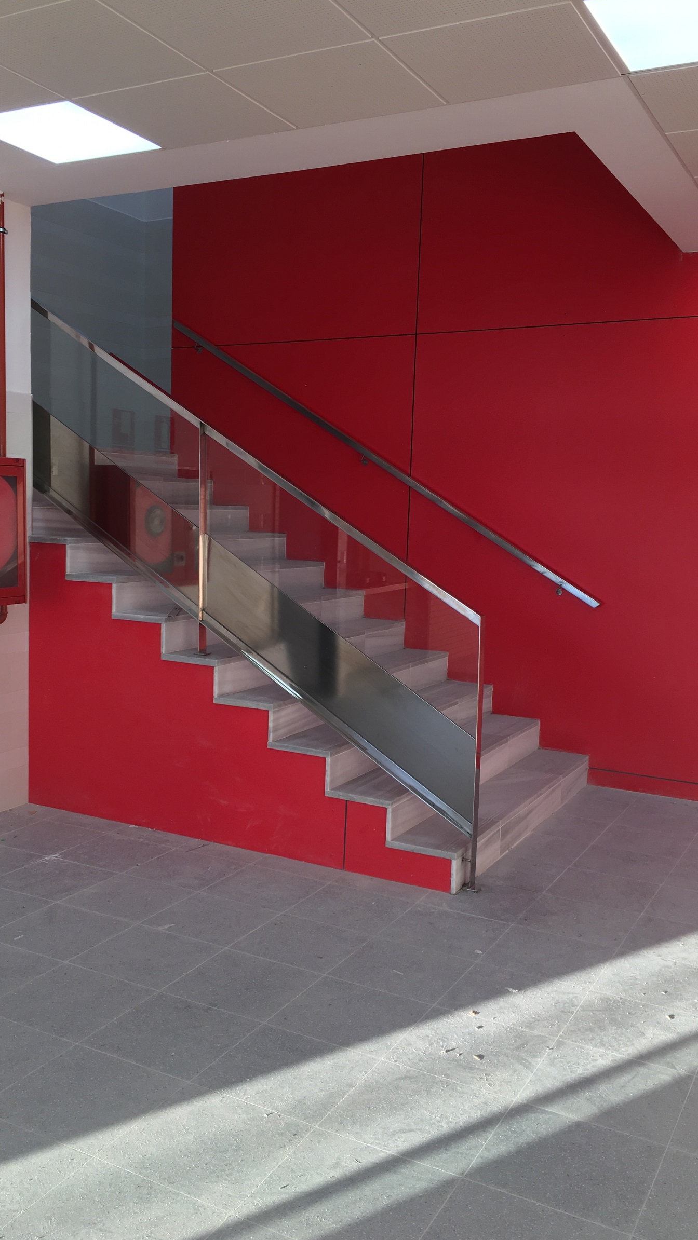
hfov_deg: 36.6
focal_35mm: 32
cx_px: 297
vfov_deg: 61.0
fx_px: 1053
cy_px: 625
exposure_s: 1/50
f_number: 2.2
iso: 25
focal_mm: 4.15
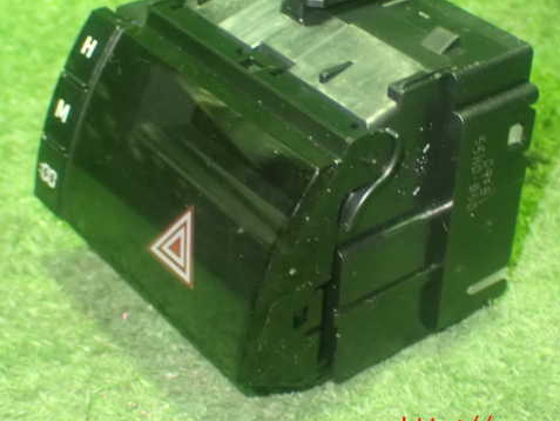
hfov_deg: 26.6
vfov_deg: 20.2
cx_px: 315
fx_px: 1181
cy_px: 179
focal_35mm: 73
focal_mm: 10.35
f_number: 3.5
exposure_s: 1/15
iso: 1600
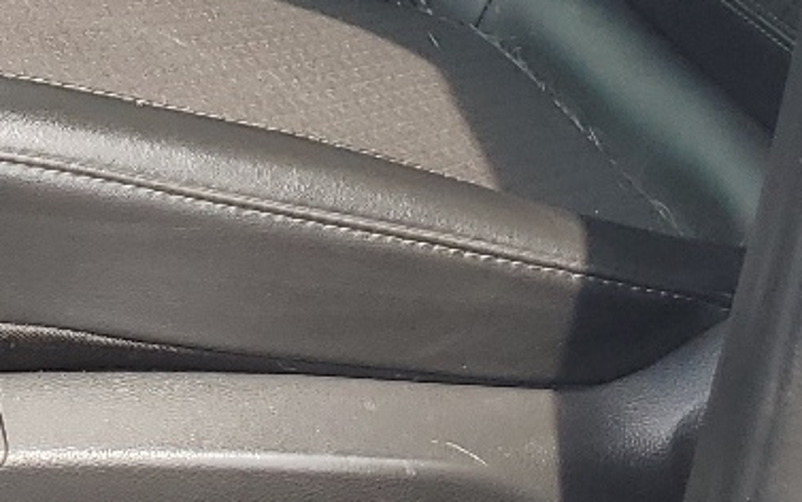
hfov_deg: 15.6
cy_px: -372
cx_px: -579
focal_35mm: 117
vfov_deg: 10.6
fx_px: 2558
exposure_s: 1/833
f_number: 1.5
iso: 50
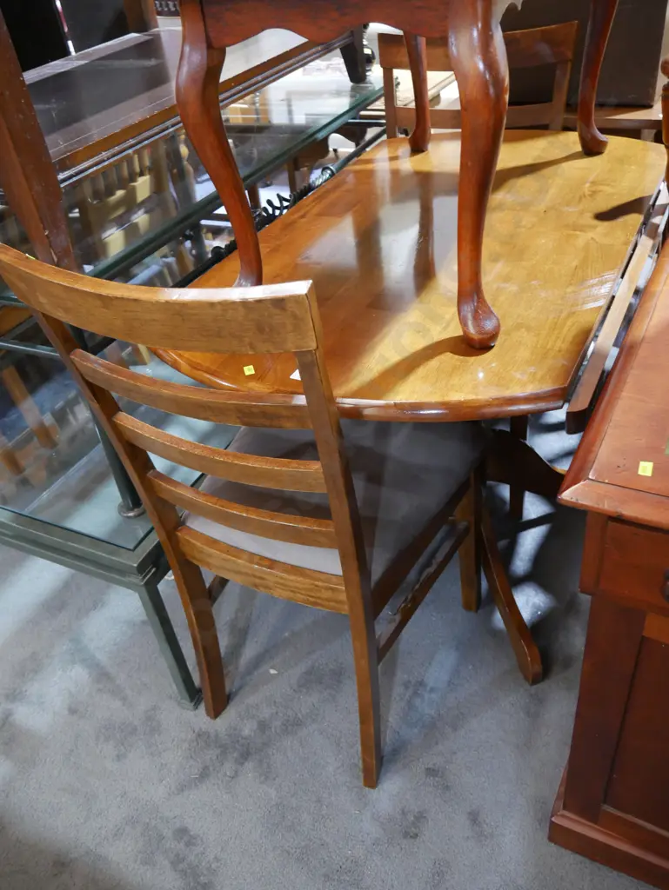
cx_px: 334
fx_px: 721
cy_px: 445
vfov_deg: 63.4
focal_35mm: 28
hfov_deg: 49.8
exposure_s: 1/60
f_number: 3.5
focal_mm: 14
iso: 2000
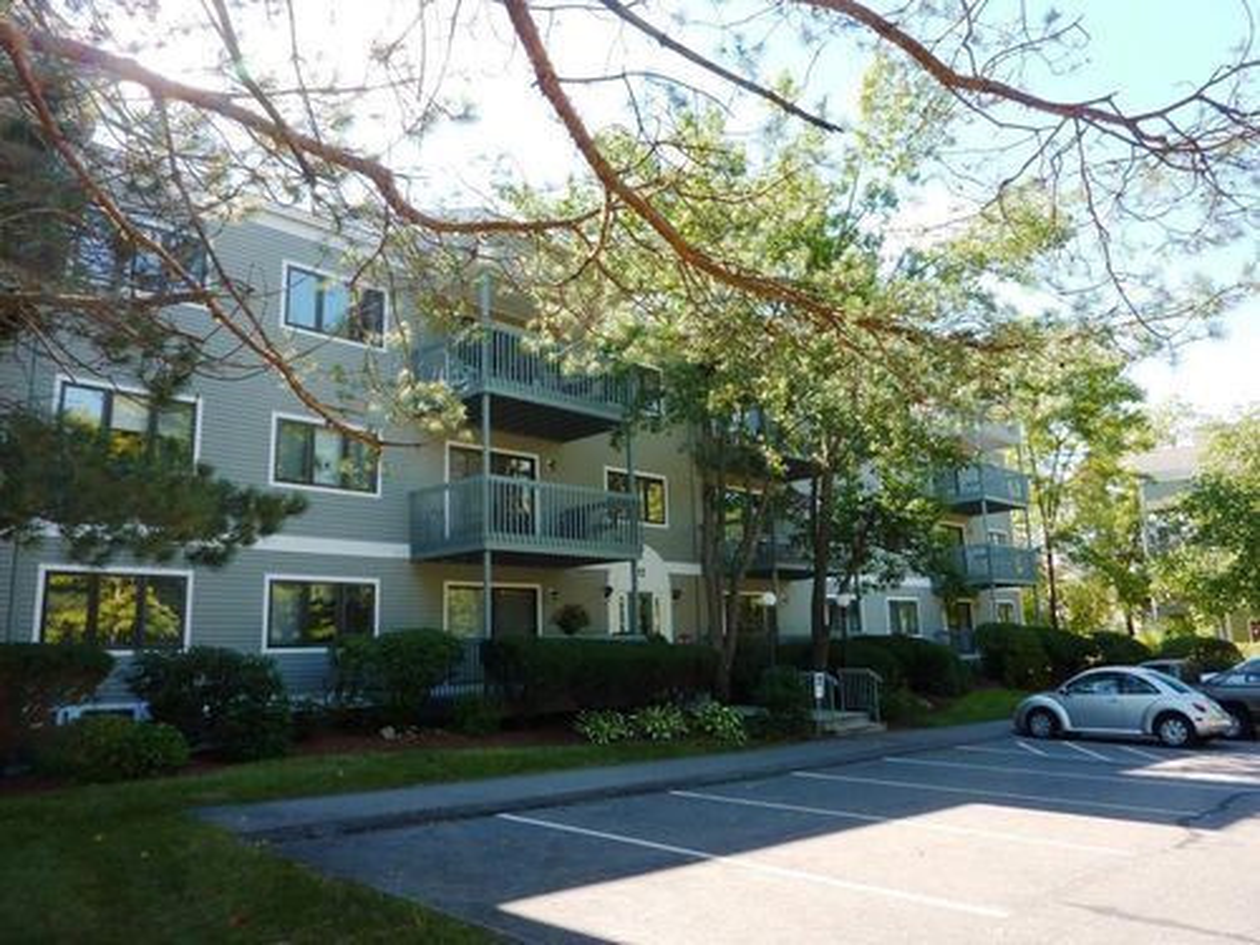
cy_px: 472
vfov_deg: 54.9
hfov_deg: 69.4
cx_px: 630
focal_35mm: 25
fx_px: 910
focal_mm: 4.1
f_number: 4
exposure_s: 1/100
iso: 80
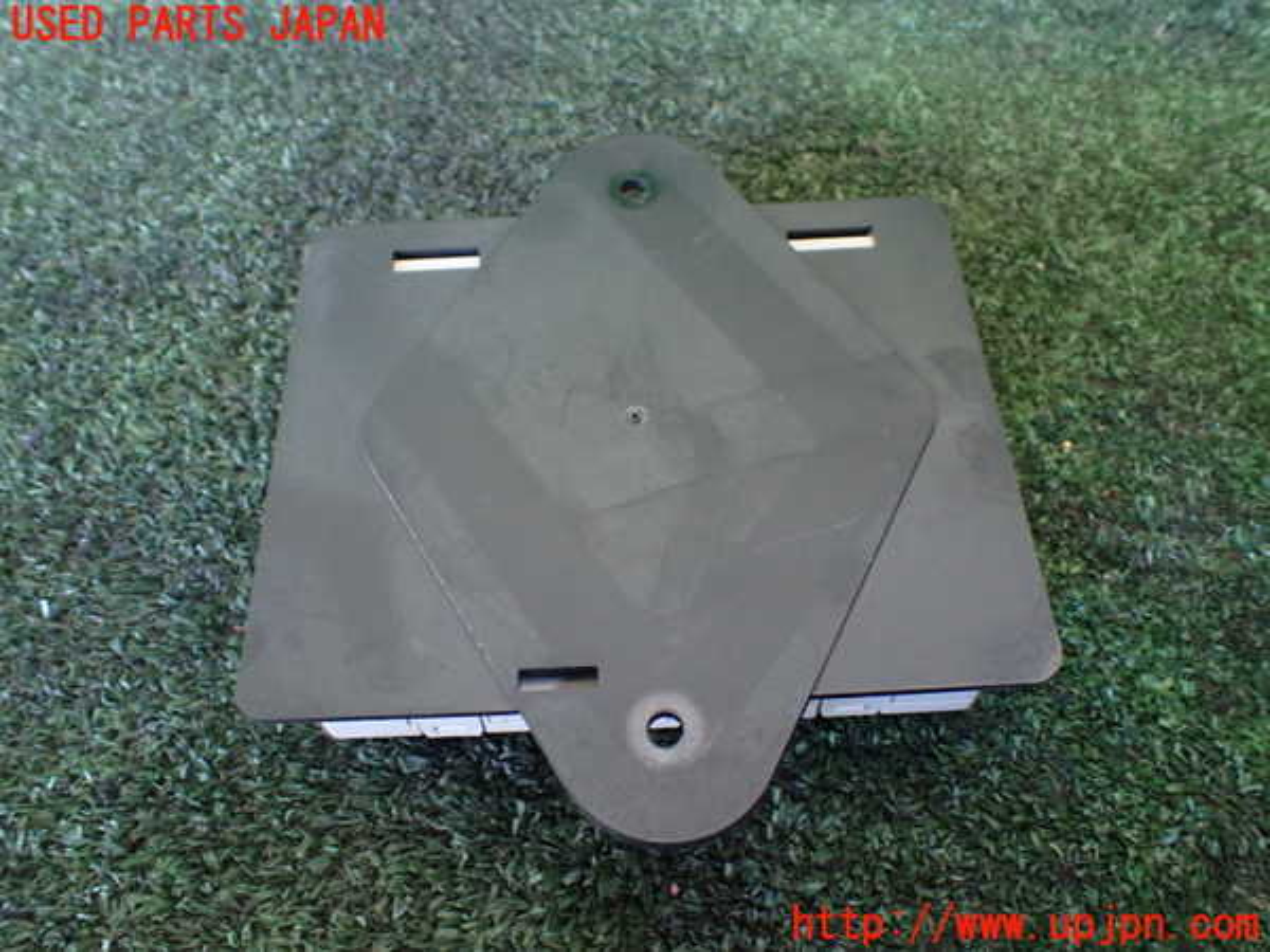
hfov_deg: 60.0
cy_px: 476
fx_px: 1101
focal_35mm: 30
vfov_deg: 46.8
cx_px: 635
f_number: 2.3
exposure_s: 1/50
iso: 800
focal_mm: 5.4
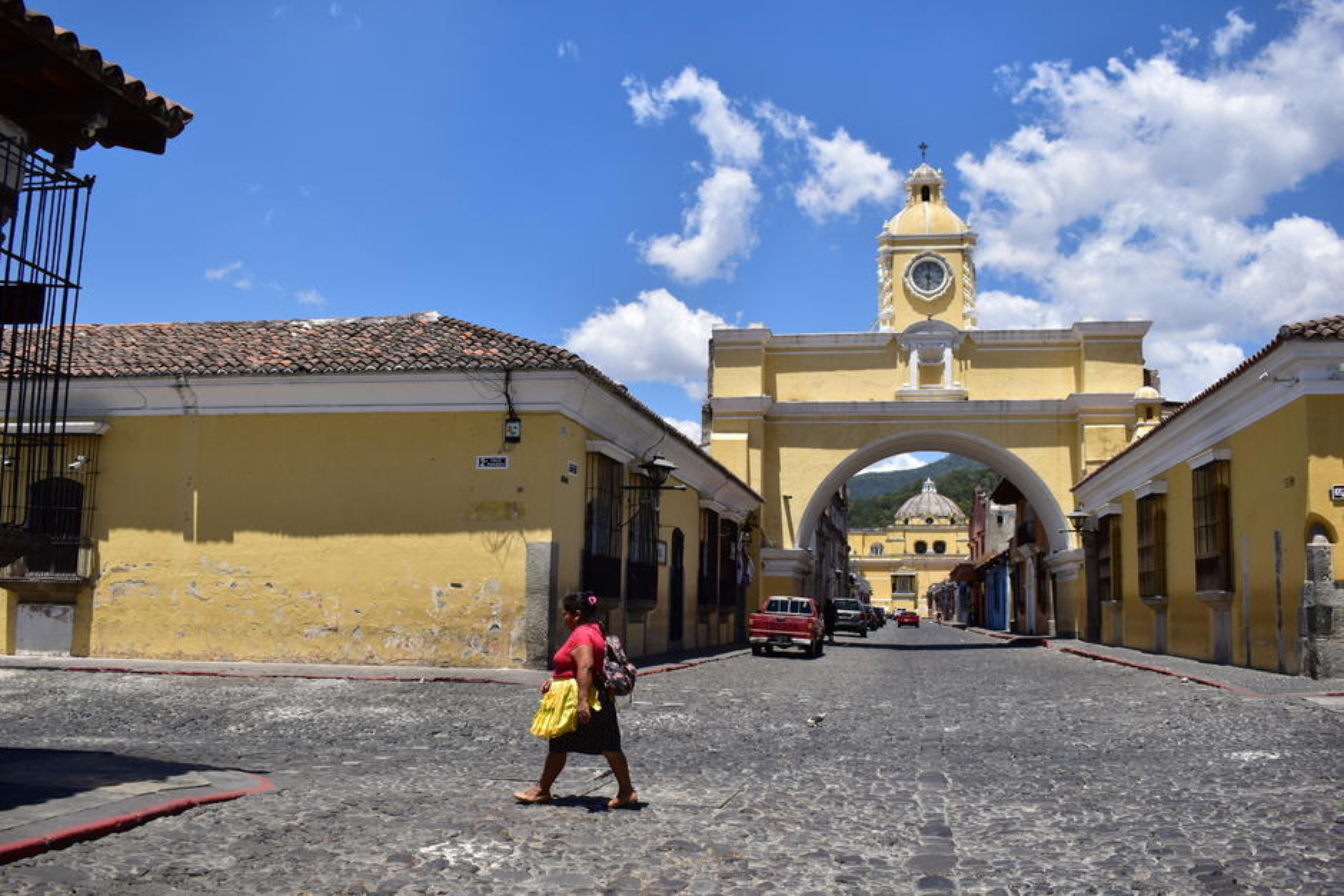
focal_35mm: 33
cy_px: 448
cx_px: 672
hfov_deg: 57.2
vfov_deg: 40.0
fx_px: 1232
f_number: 5.6
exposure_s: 1/800
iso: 100
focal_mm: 22
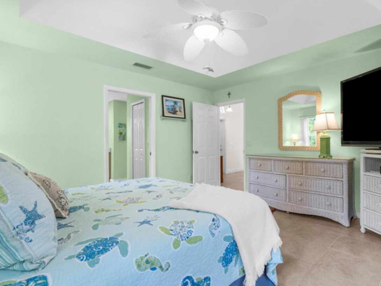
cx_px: 213
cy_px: 144
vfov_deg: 71.6
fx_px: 198
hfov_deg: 87.4
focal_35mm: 18
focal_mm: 16
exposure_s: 1/4
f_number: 8
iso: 400
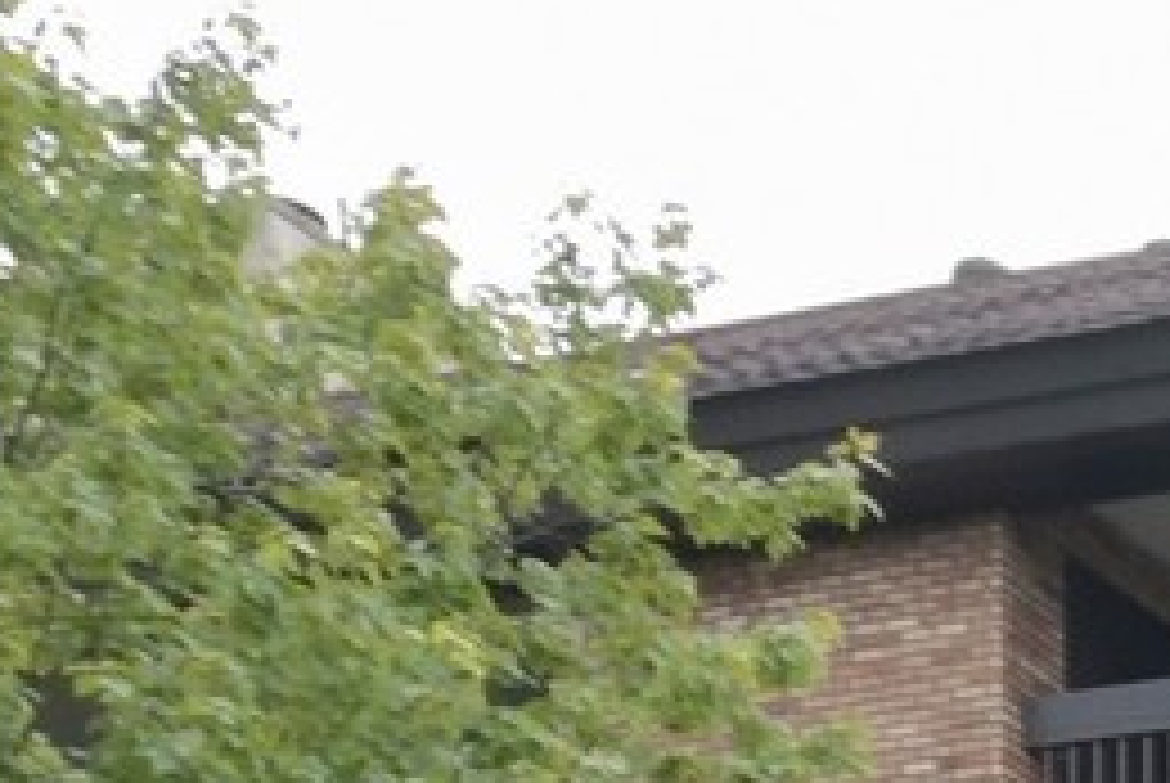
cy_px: 1944
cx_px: 3442
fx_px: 3644
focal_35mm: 112
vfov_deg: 10.4
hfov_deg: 11.4
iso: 200
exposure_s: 1/80
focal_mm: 12
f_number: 8
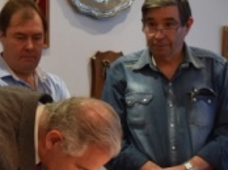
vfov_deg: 10.3
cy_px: 173
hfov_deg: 13.8
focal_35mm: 143
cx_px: 52
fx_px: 941
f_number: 4
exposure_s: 1/60
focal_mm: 23
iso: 720
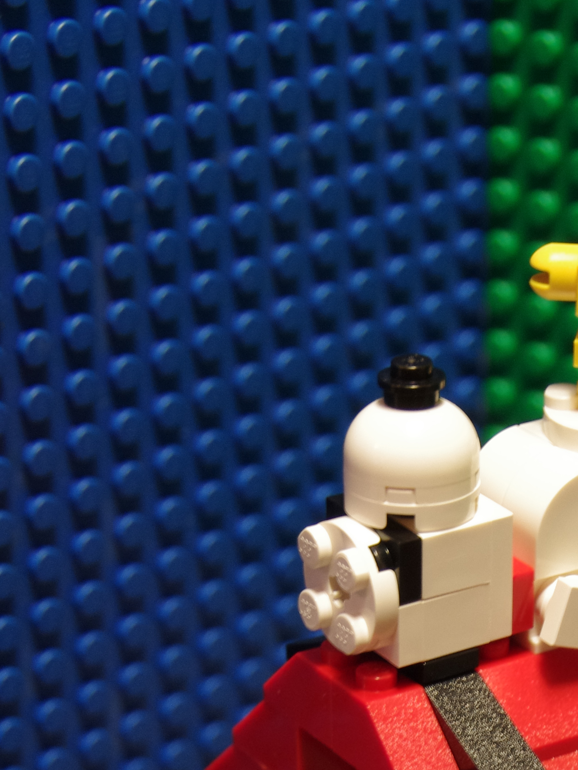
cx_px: 530
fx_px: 3495
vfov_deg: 12.4
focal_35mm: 157
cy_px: 803
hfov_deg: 9.4
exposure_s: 1/10
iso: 800
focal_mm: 45
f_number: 5.6
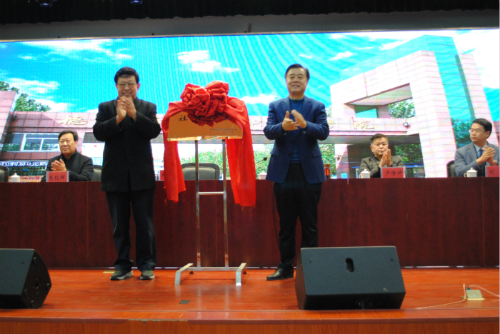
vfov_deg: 30.9
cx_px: 250
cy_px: 167
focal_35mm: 44
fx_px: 605
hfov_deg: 44.9
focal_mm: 29
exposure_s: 1/50
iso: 800
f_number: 4.5
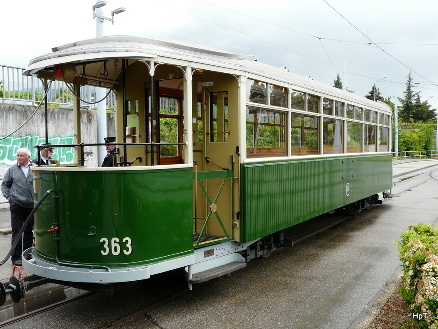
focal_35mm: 35
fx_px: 443
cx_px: 219
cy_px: 164
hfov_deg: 52.6
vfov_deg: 40.7
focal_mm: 5.8
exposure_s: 1/200
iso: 100
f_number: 4
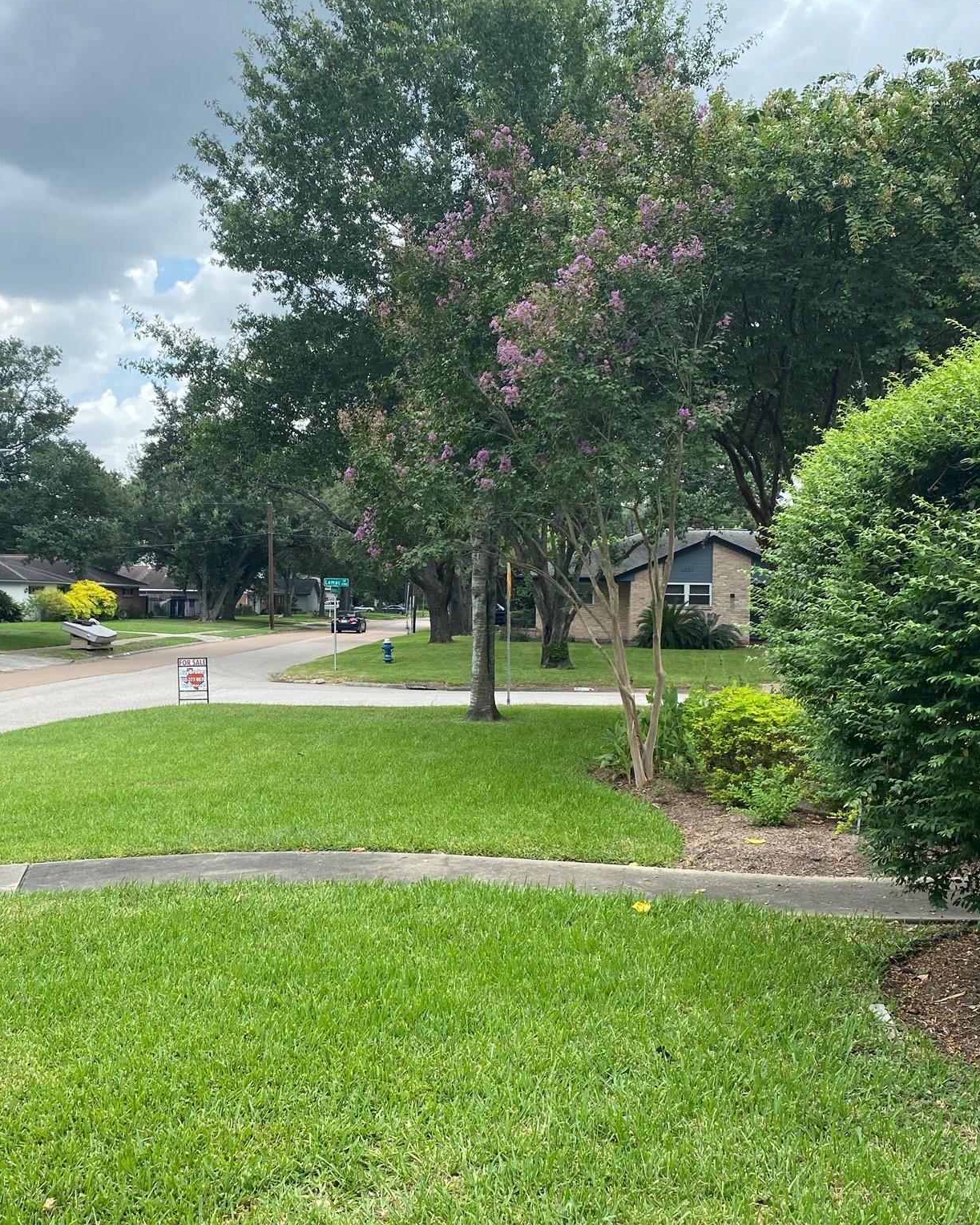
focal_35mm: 34
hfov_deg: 43.1
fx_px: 1233
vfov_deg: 52.8
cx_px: 383
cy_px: 610
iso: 32
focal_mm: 4.25
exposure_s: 1/942
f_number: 1.8
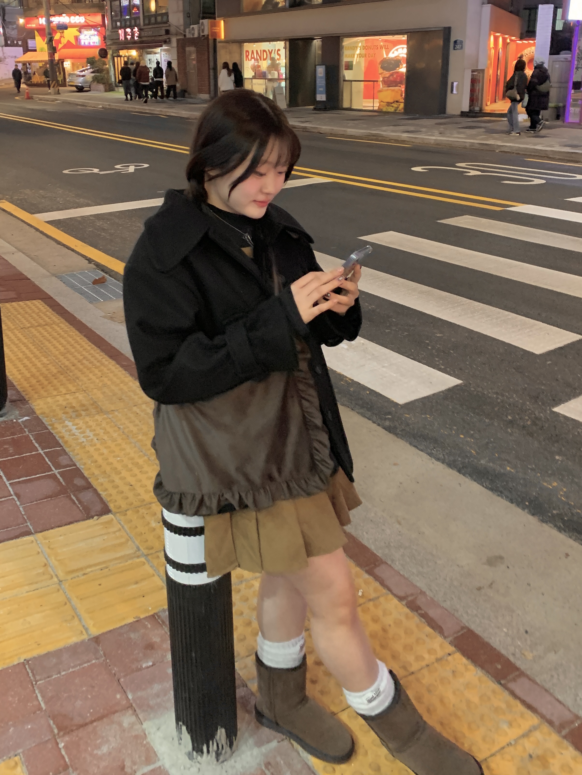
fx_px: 583
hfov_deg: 53.1
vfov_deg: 67.3
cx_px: 291
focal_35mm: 26
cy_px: 388
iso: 400
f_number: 1.8
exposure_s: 1/40
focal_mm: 4.25
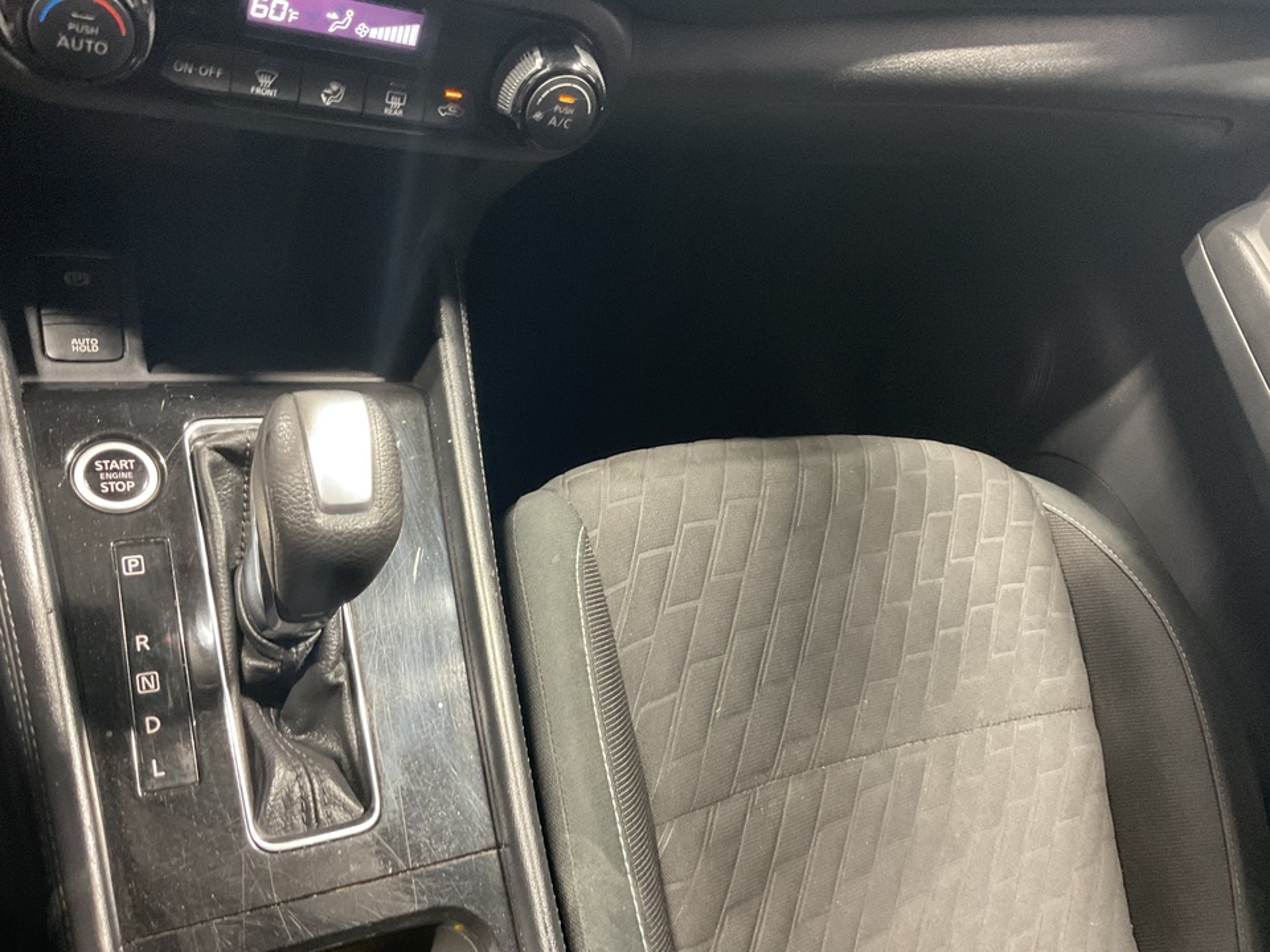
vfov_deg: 48.2
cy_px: 476
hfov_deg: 61.7
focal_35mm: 29
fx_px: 1064
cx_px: 635
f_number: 1.8
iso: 250
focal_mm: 3
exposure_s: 1/33
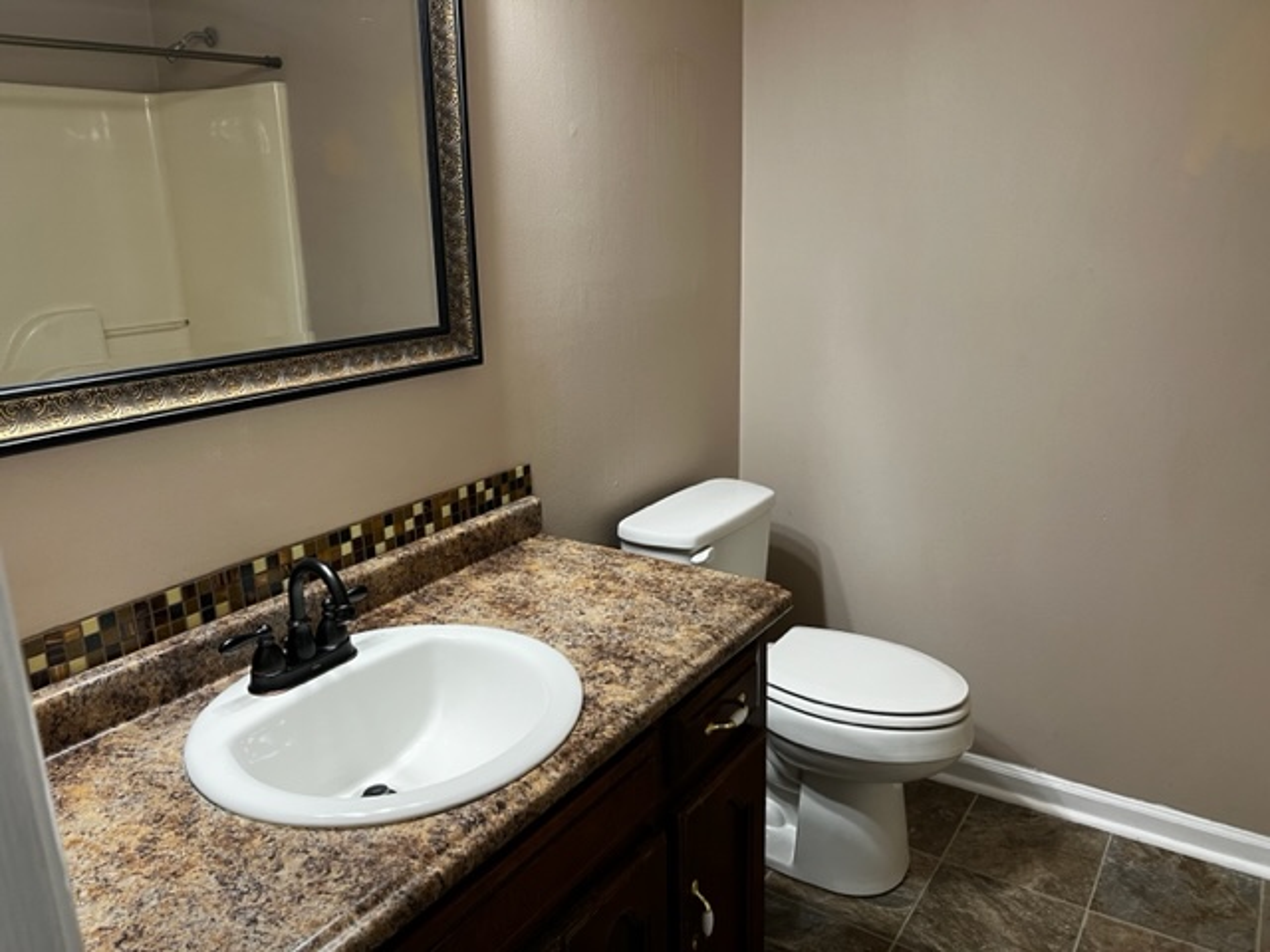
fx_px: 954
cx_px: 635
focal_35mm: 26
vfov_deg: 53.1
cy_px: 476
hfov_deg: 67.3
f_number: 1.5
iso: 100
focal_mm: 5.7
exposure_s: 1/60
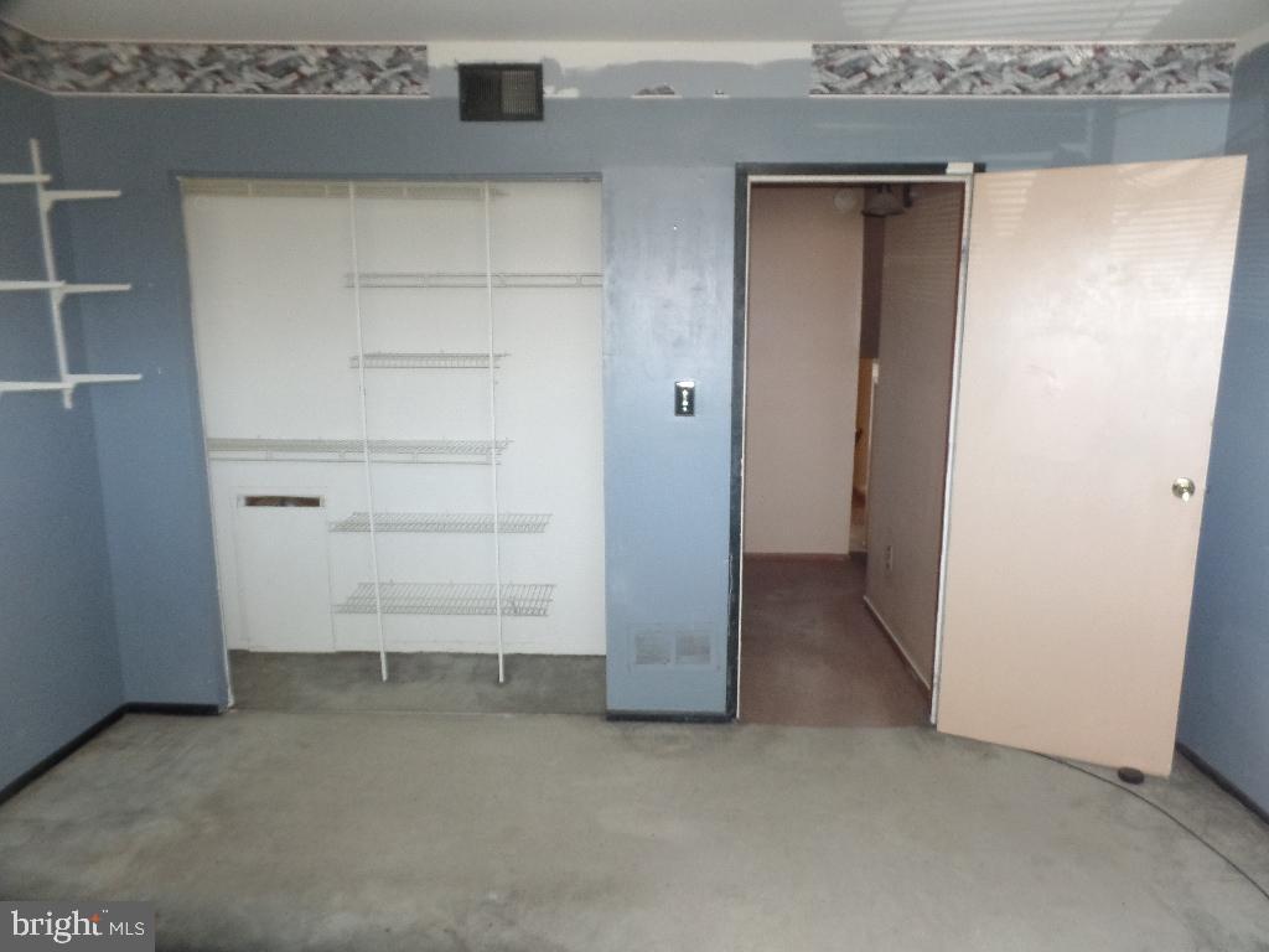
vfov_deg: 58.9
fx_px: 843
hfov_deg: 73.9
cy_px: 476
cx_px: 634
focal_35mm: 23
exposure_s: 1/30
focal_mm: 4.1
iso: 400
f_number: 2.8
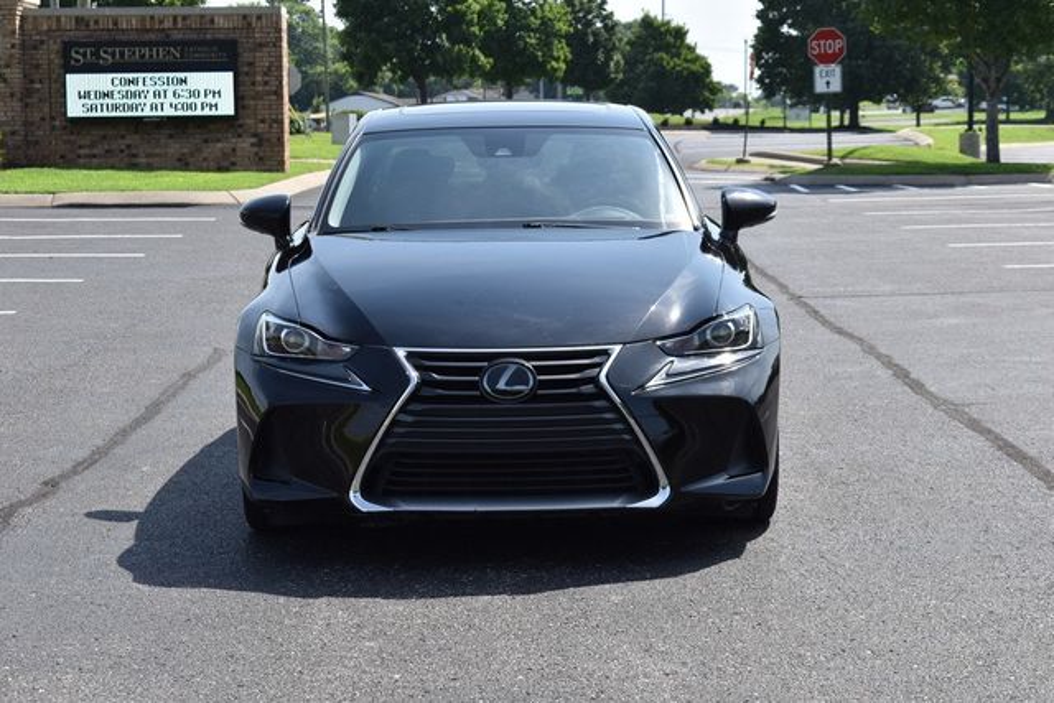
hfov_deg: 24.6
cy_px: 352
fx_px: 2416
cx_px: 527
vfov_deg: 16.6
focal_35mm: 82
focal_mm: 55
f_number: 8
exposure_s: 1/250
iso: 100
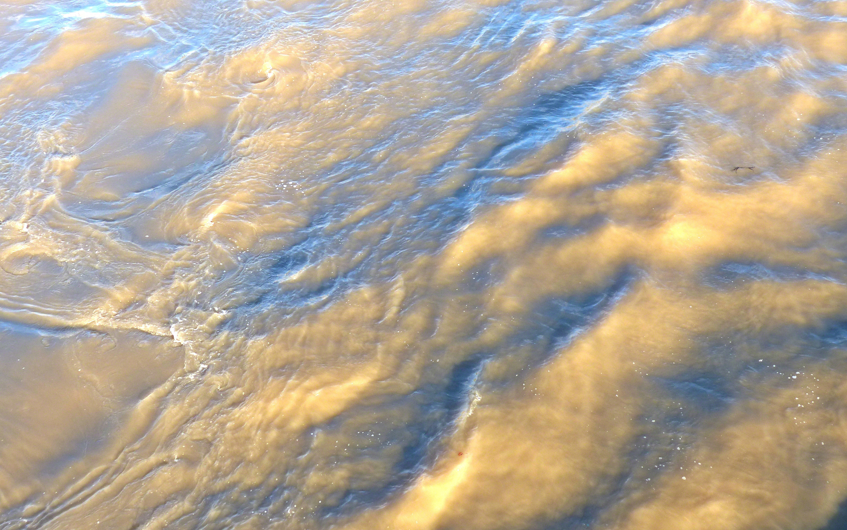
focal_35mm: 58
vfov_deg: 22.4
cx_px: 423
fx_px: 1339
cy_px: 251
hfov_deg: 35.1
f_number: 3.5
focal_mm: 9.8
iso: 100
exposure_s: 1/100
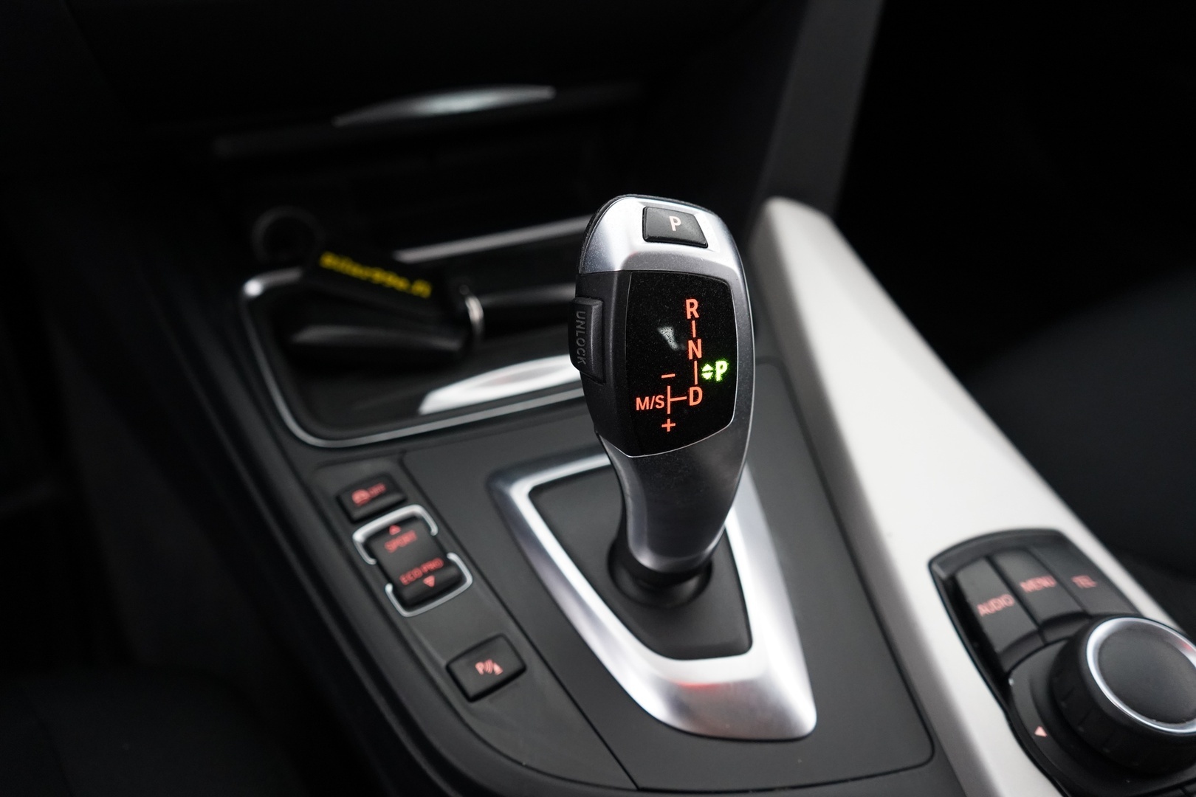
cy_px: 398
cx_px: 598
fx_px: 930
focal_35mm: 28
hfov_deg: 65.5
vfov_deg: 46.4
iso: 4000
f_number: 4
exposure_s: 1/40
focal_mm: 28
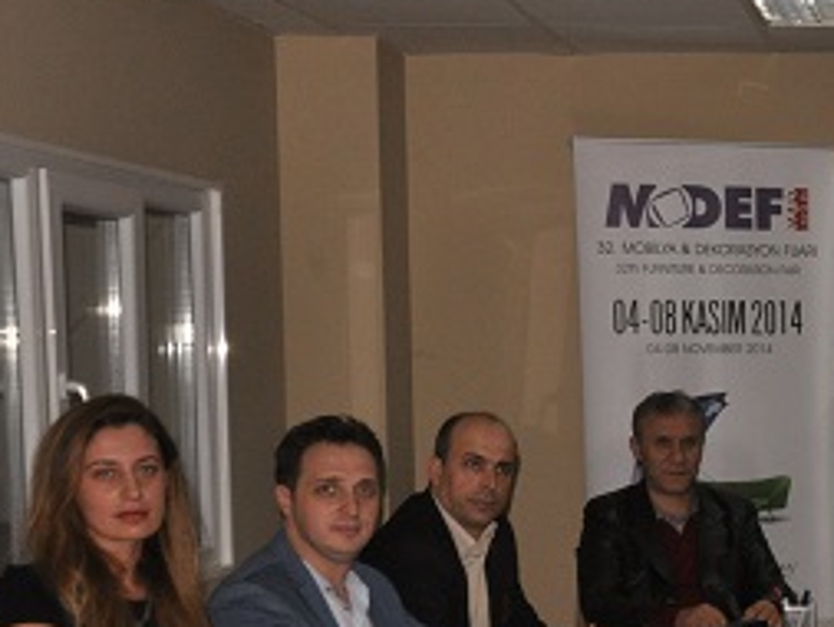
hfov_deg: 20.7
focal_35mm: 88
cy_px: 498
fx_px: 2121
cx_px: 1012
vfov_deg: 16.7
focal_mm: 24
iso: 800
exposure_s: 1/160
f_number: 8
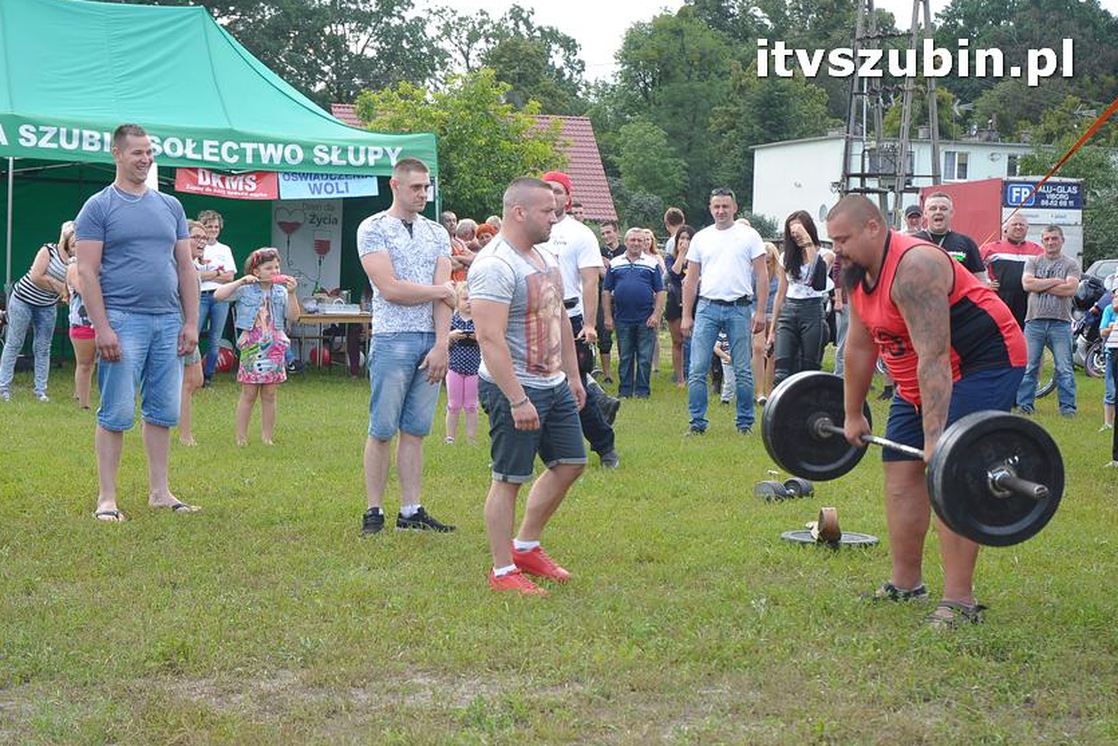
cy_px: 374
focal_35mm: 61
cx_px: 552
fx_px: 1895
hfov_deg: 32.9
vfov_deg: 22.3
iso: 400
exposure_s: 1/160
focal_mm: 40
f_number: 6.3
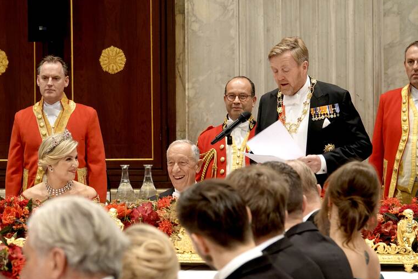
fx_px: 2519
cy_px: 147
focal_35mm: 217
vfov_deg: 6.3
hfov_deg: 9.5
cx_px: 197
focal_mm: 73.24
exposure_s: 1/30
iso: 800
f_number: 4
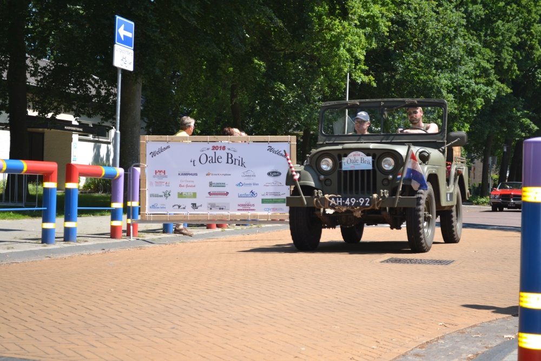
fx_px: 1082
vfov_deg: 18.9
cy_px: 180
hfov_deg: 28.1
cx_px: 270
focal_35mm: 72
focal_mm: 48
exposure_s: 1/200
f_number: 6.3
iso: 100
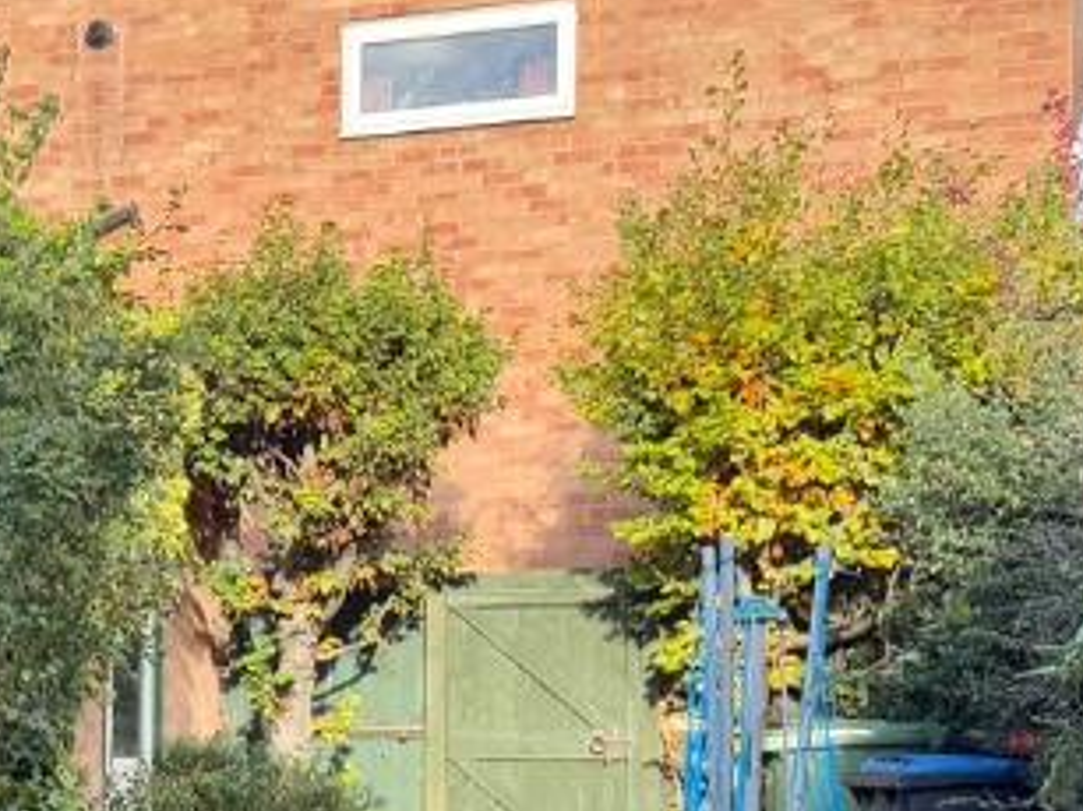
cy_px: 843
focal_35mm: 80
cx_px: -46
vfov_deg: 17.9
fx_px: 2502
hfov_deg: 23.2
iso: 80
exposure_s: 1/898
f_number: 1.78
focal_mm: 6.76
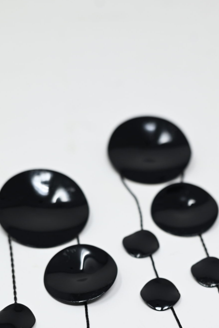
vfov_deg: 25.1
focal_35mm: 78
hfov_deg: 17.5
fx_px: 711
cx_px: 133
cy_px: 305
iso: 125
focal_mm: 40
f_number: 4.5
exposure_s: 1/60
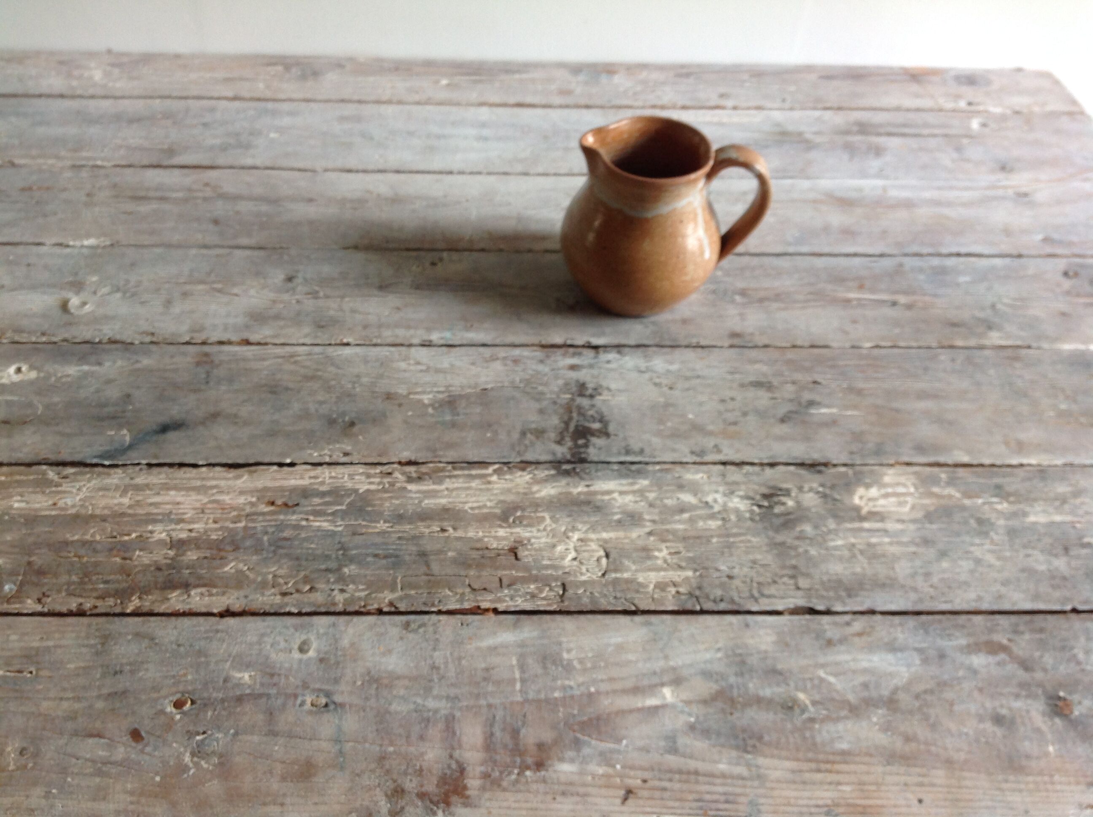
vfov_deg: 40.6
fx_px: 1103
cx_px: 546
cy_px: 408
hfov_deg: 52.7
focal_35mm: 35
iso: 64
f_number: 2.4
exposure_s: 1/15
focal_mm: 4.28
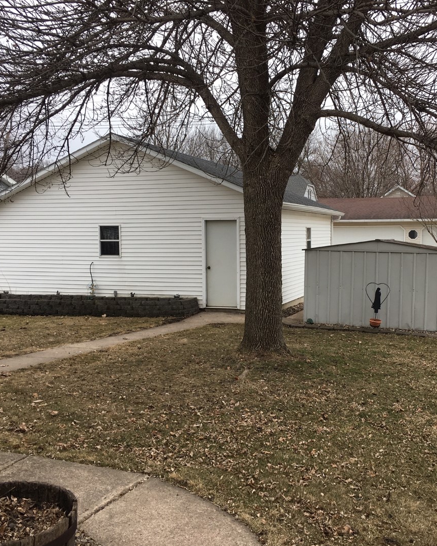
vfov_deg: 47.9
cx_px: 272
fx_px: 615
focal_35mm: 38
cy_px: 274
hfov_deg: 38.9
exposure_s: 1/267
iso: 25
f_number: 2.2
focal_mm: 4.15
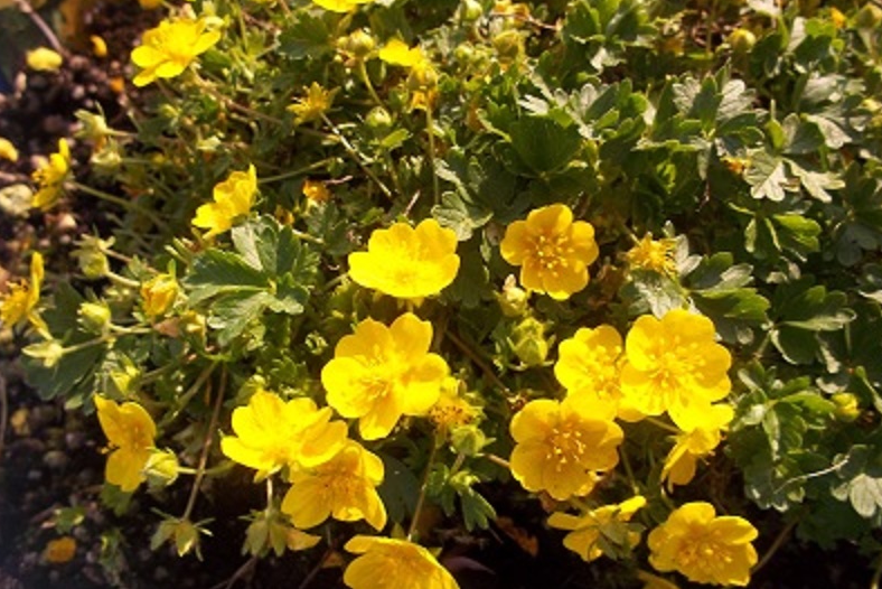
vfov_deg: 35.1
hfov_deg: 50.7
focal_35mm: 38
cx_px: 442
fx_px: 931
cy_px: 292
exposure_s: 1/125
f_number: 8
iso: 80
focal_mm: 6.5
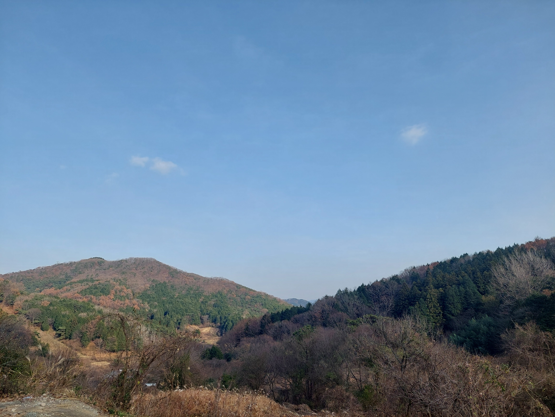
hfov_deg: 69.4
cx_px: 278
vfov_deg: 54.9
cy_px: 208
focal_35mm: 25
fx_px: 401
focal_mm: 5.23
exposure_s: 1/1228
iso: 40
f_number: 1.8
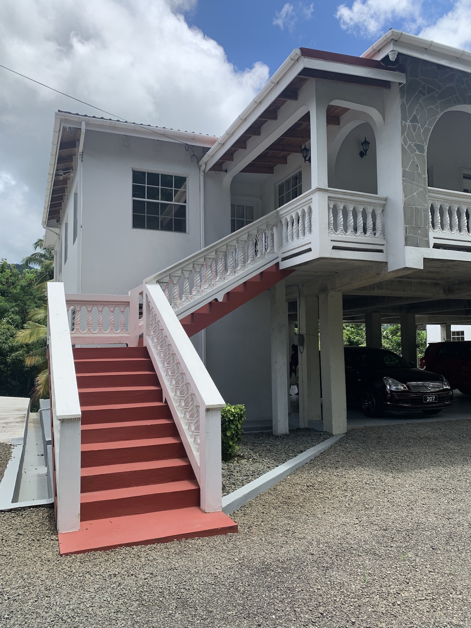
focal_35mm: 26
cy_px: 314
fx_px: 472
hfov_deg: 53.1
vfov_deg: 67.3
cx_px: 236
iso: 25
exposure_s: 1/1350
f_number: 1.8
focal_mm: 4.25
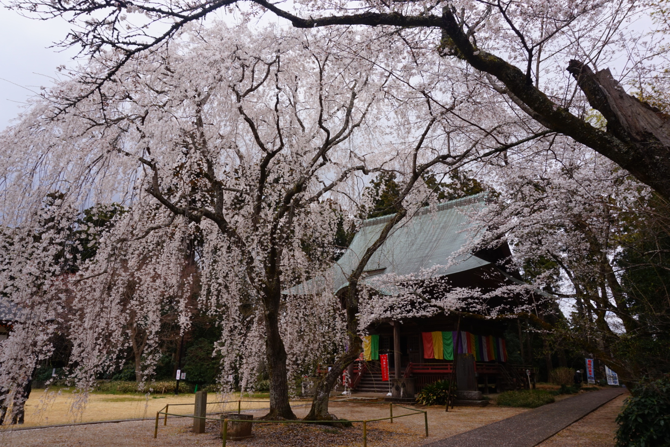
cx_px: 335
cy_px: 224
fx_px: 447
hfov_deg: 73.7
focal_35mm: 24
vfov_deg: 53.2
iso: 100
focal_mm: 16
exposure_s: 1/80
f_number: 9
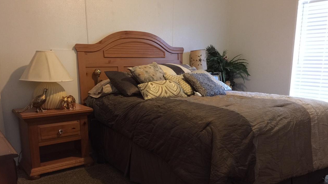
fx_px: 278
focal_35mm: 32
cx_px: 163
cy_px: 124
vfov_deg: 36.3
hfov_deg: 61.0
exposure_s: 1/4
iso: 125
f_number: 2.2
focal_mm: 4.15
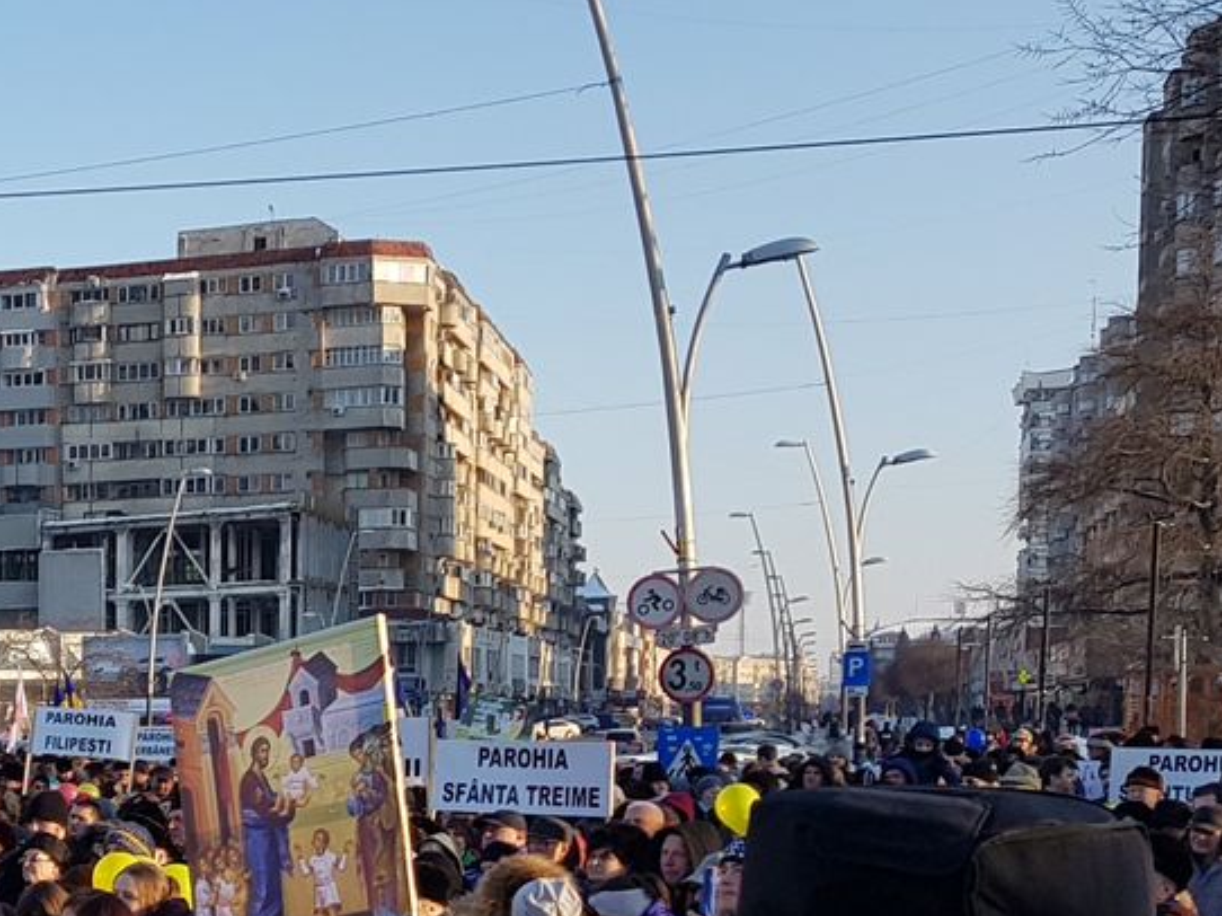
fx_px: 2541
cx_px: -415
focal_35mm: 72
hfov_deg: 23.5
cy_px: 942
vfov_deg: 19.7
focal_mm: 4.2
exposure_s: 1/948
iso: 40
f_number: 1.7
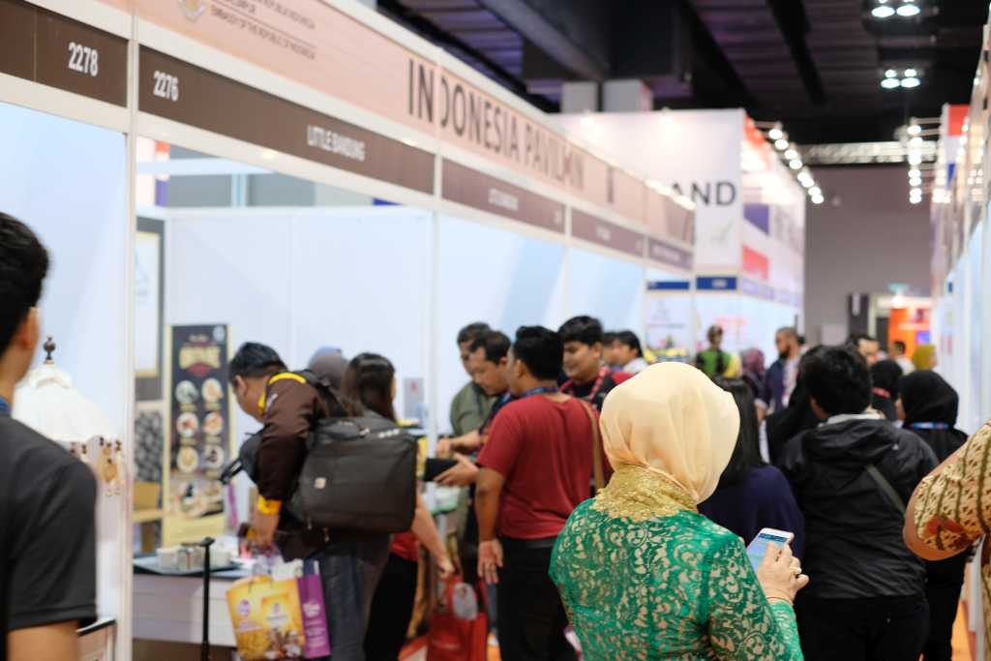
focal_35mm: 53
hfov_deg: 37.5
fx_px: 1459
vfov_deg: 25.5
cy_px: 330
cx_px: 496
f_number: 2.2
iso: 640
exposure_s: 1/50
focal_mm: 35
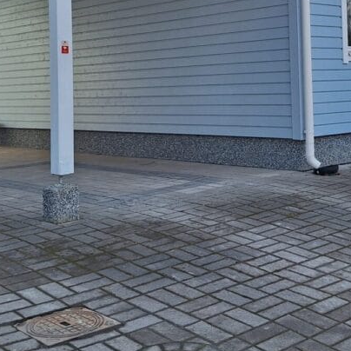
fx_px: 665
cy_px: 47
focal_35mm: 58
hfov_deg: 29.0
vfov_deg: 28.6
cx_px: 273
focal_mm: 5.54
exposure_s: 1/964
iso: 40
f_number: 1.8
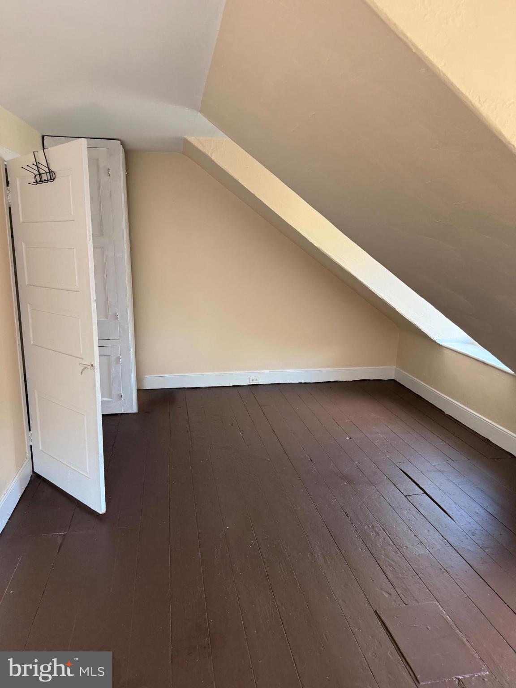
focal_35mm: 24
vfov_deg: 71.6
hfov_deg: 56.8
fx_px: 477
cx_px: 258
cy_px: 344
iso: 200
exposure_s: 1/120
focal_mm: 6.76
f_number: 1.78
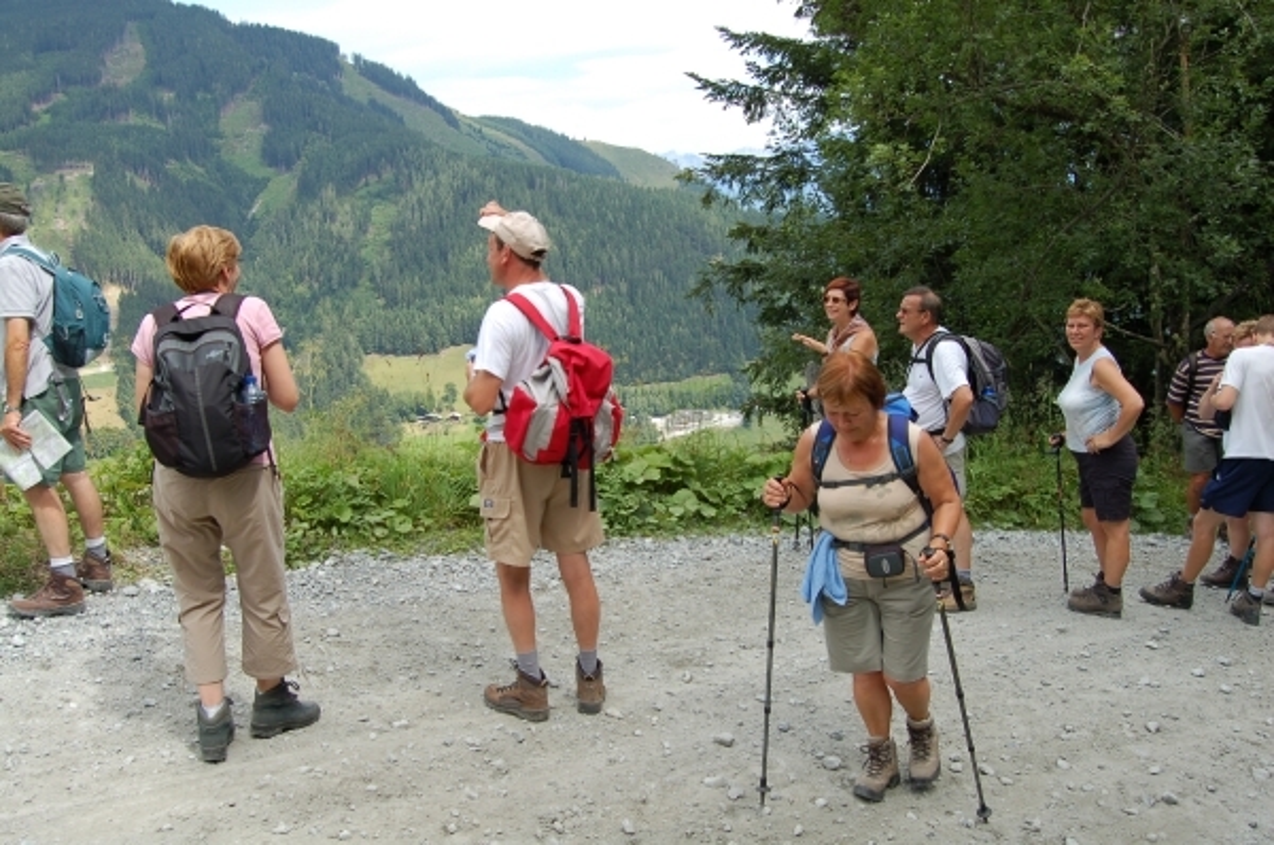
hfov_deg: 62.0
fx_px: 1060
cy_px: 422
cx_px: 637
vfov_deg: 43.5
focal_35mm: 30
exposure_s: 1/200
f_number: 7.1
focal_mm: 20
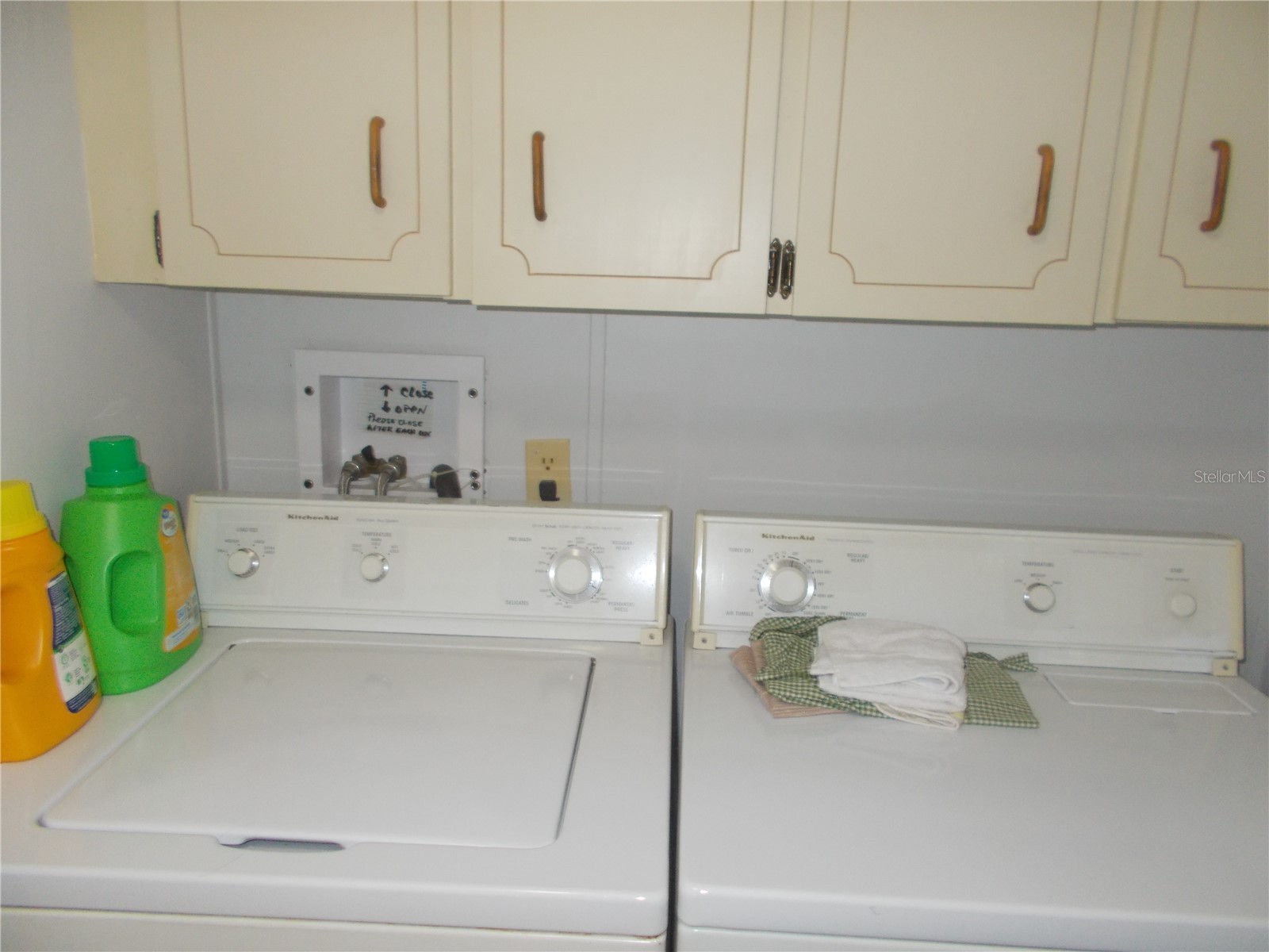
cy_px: 476
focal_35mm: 26
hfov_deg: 67.3
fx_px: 953
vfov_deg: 53.1
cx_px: 634
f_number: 3.2
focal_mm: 4.6
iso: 200
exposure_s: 1/25
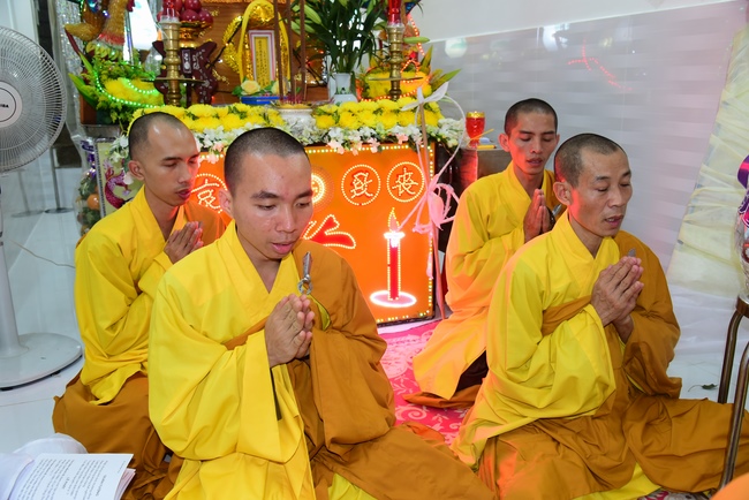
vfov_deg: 42.4
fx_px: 645
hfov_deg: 60.3
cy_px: 250
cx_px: 374
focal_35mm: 31
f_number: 5
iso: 1000
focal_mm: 31
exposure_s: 1/50
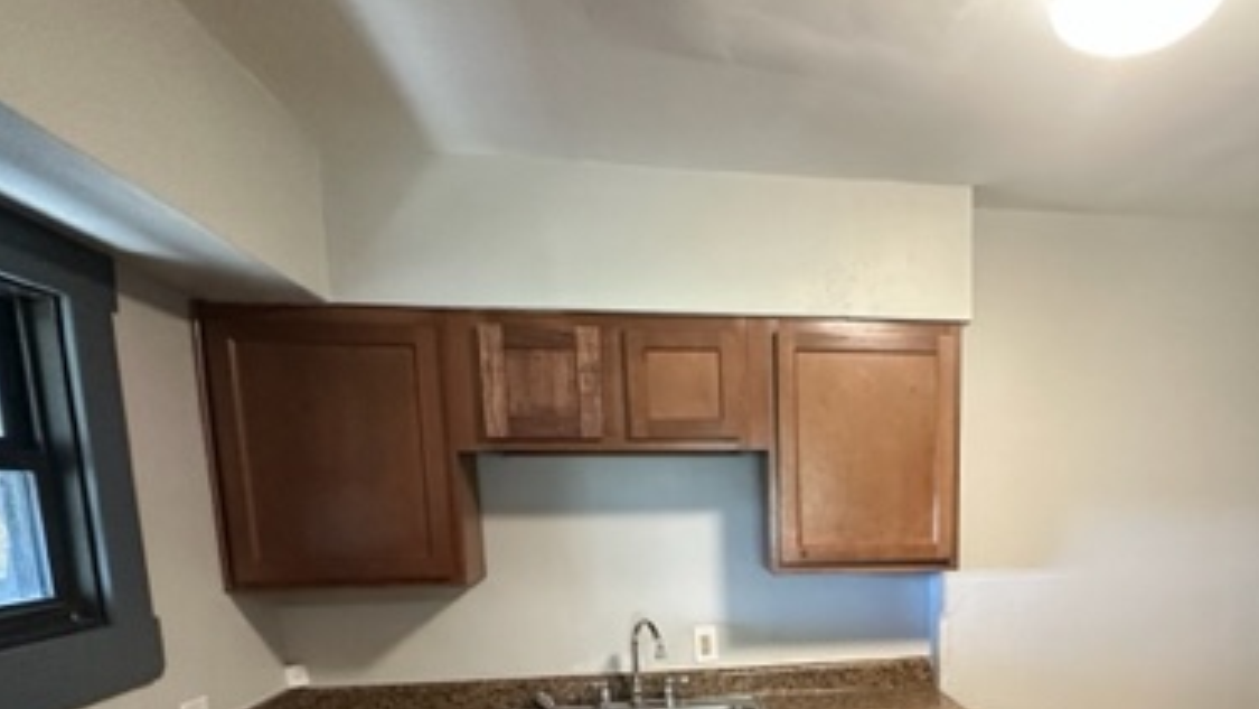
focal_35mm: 26
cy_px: 638
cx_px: 853
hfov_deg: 69.6
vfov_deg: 41.0
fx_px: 868
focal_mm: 2.22
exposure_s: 1/60
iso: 400
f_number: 2.2
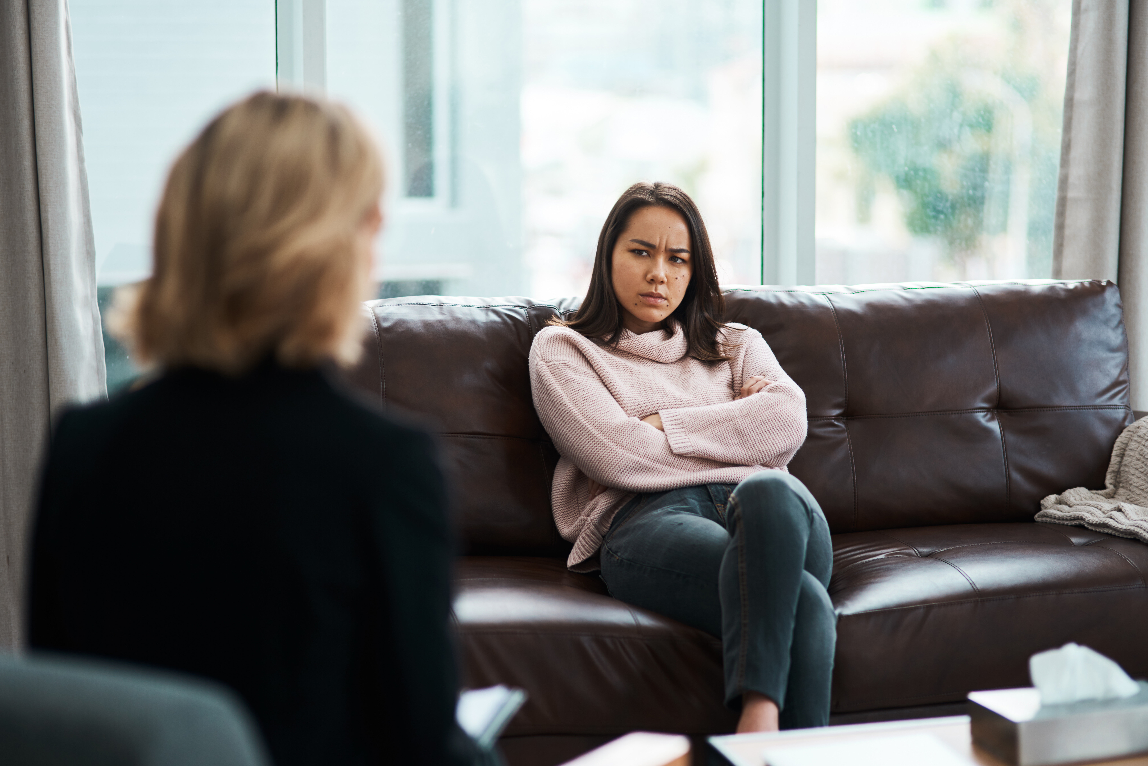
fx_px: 2711
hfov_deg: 23.9
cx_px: 574
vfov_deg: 16.1
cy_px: 383
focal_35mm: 85
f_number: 2
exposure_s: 1/160
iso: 125
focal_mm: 85
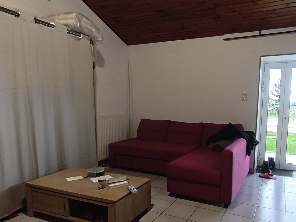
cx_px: 185
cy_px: 131
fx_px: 222
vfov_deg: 52.8
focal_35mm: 26
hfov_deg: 66.3
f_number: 2.2
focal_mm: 1.65
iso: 200
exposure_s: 1/50
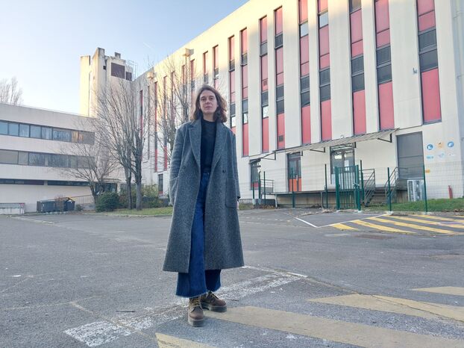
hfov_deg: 69.4
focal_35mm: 25
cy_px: 174
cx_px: 232
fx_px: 335
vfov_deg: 54.8
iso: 40
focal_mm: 5.23
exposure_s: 1/122
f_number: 1.8
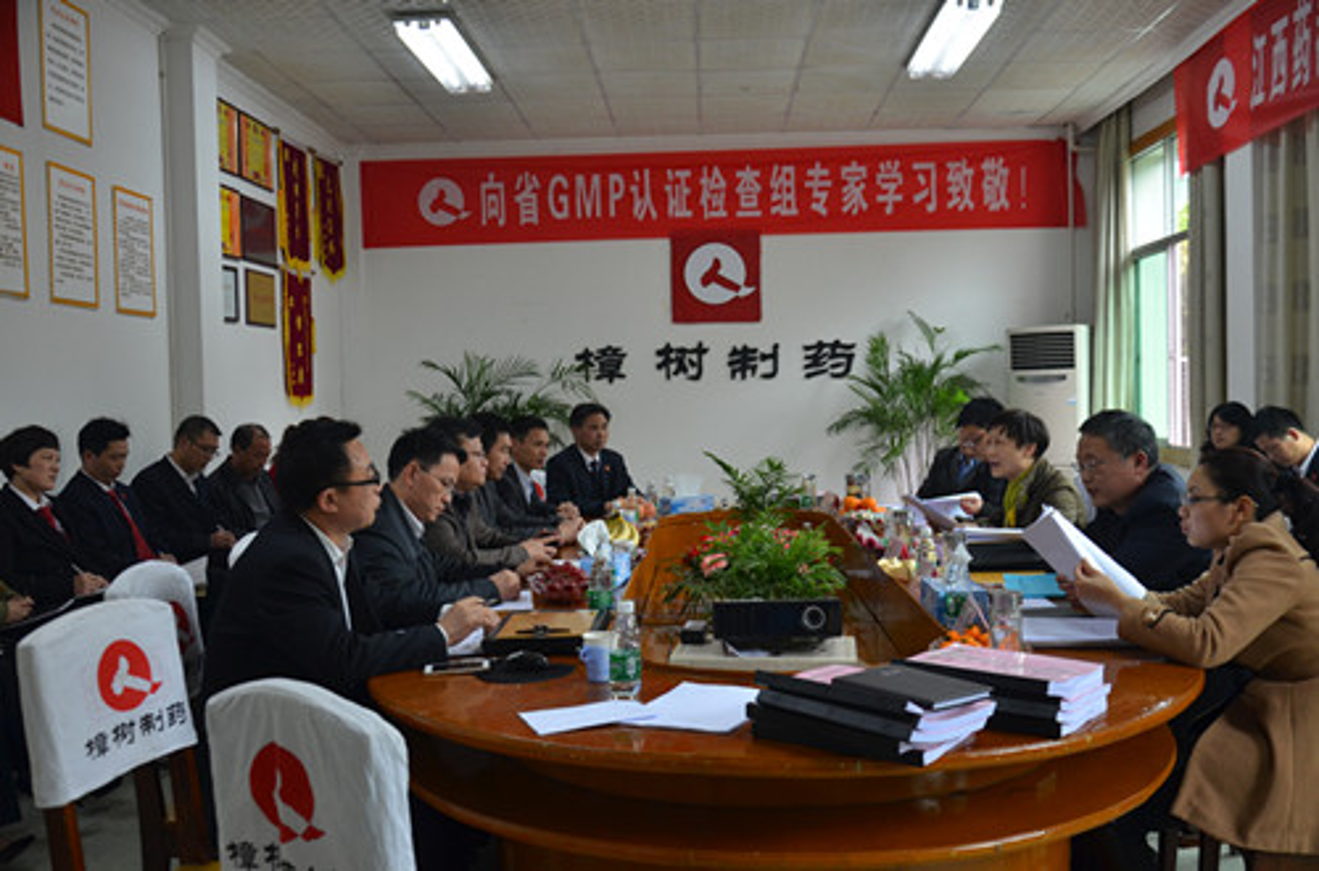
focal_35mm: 33
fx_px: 1205
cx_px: 660
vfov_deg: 39.7
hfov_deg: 57.4
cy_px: 436
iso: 500
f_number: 4
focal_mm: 22
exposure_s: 1/60
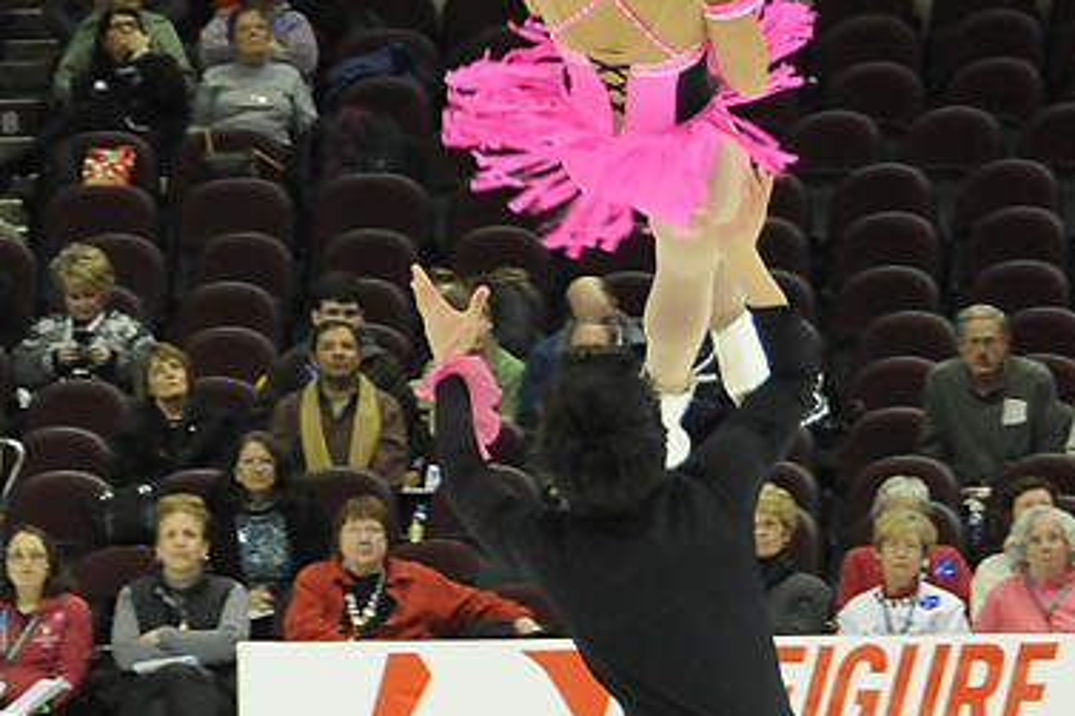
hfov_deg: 6.8
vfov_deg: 4.5
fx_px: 9015
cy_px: 392
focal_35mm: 302
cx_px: 365
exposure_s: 1/500
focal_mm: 95
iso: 3200
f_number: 5.6
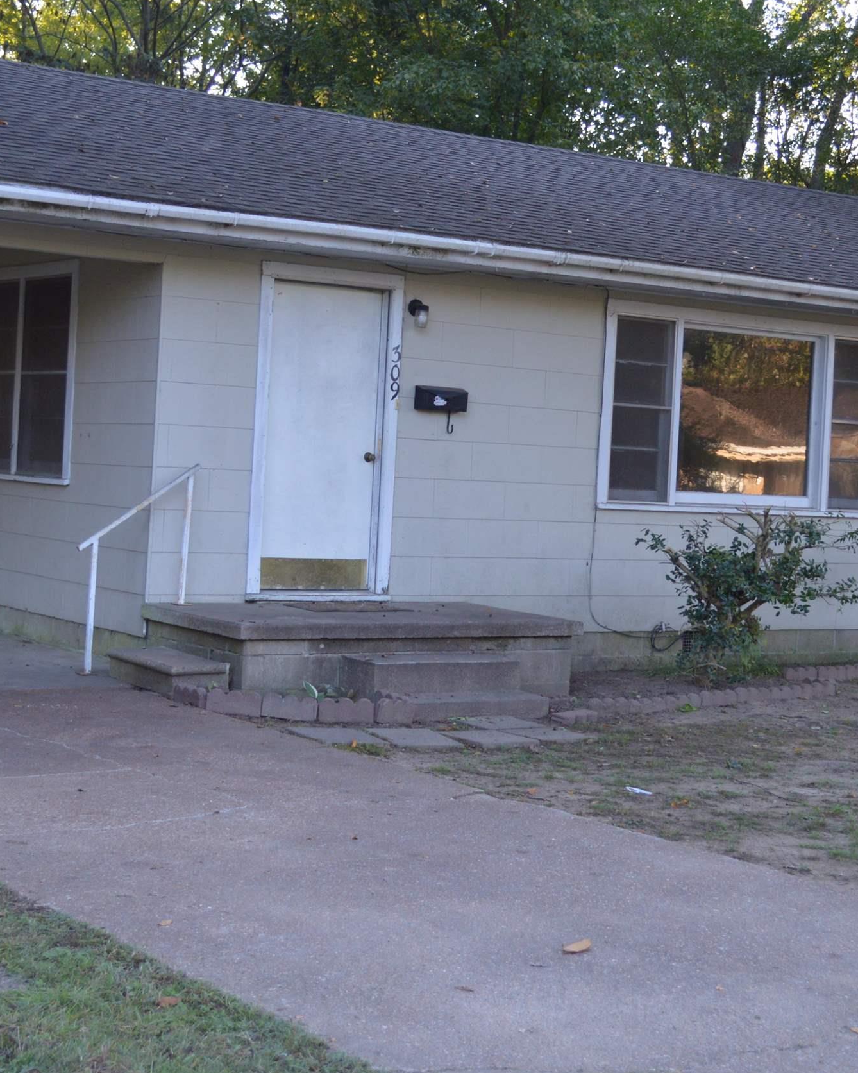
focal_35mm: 62
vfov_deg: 30.5
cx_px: 470
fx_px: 1968
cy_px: 479
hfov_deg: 24.6
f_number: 4
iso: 320
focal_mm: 24
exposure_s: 1/125
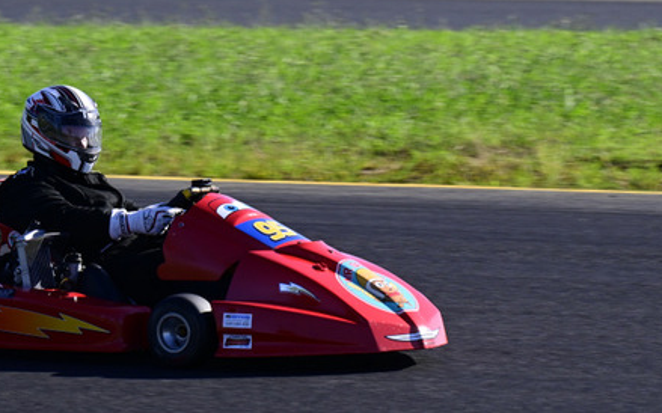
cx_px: 282
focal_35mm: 465
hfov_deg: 4.5
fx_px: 8386
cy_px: 69
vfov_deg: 2.8
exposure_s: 1/640
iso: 640
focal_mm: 250
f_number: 11
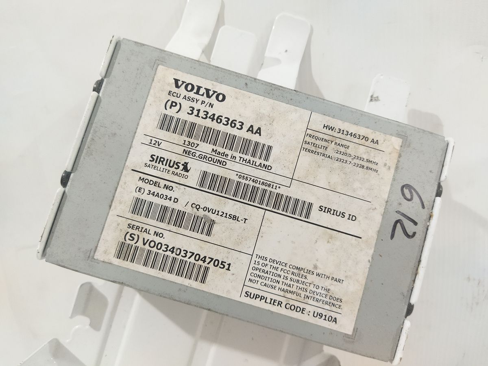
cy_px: 183
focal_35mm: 27
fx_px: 381
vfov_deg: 51.4
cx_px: 244
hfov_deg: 65.3
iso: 313
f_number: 1.79
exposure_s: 1/50
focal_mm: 4.71
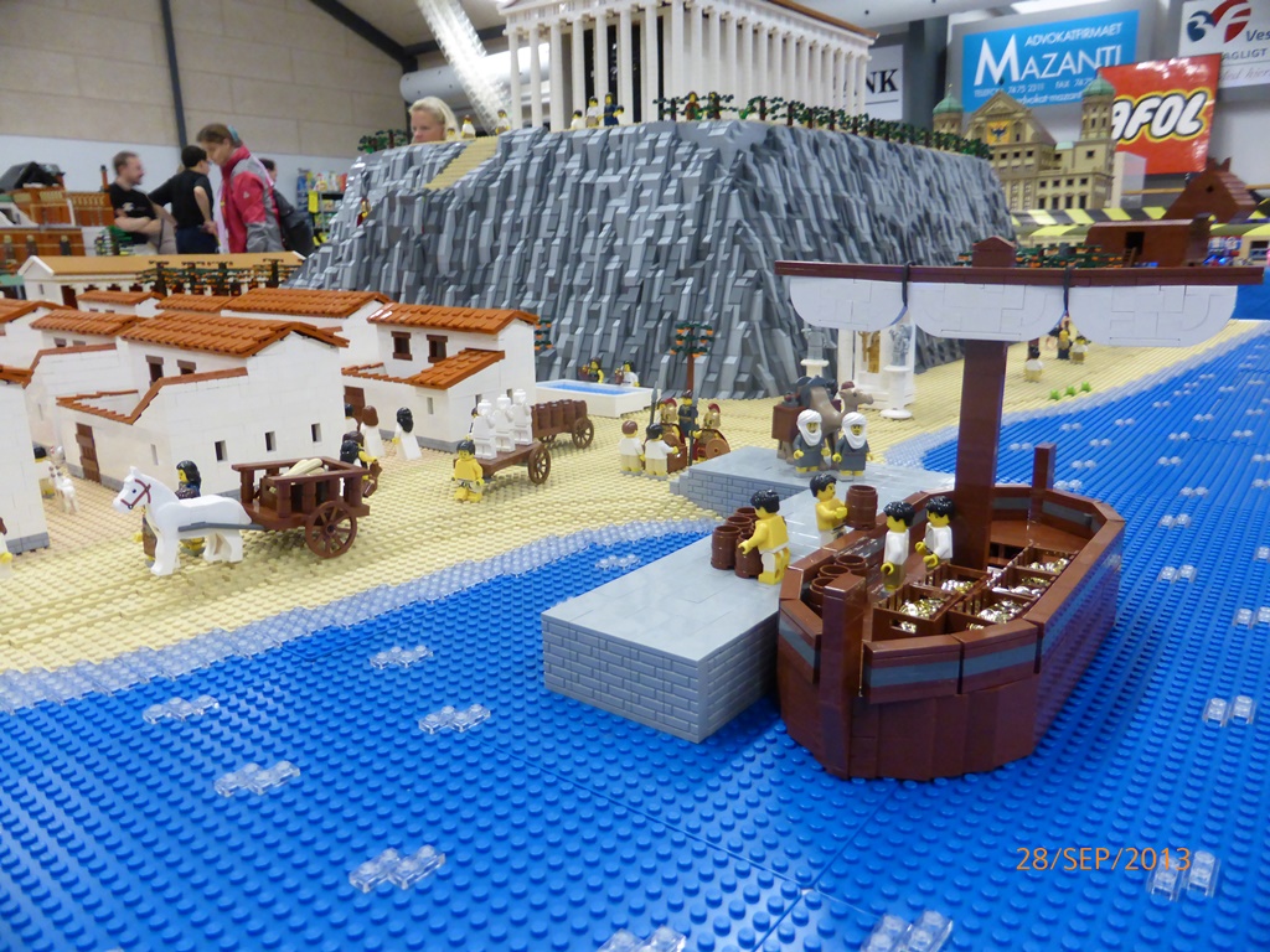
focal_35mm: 24
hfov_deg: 71.6
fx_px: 881
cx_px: 635
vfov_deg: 56.8
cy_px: 476
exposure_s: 1/20
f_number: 3.3
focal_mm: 4.3
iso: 400
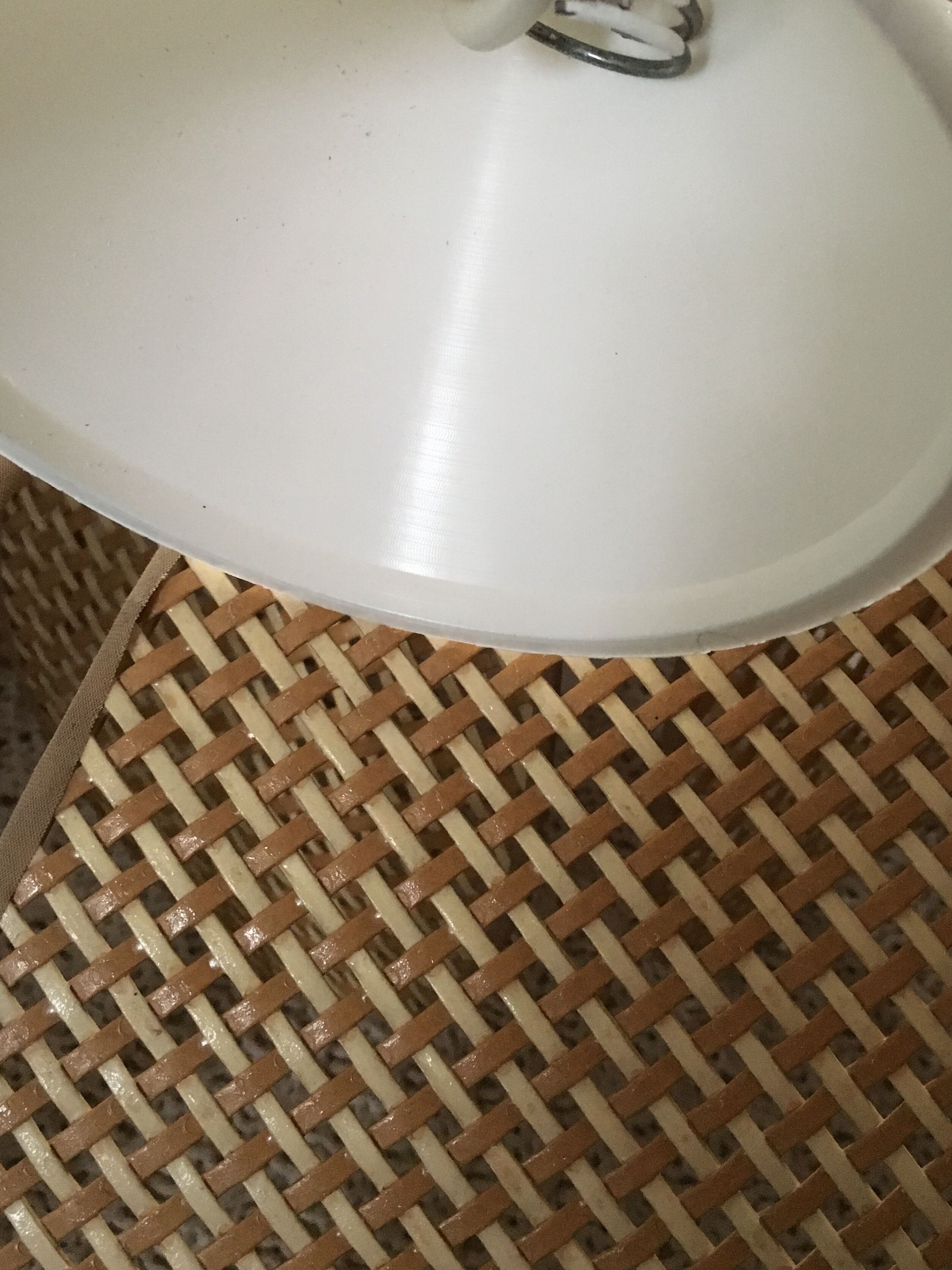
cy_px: 537
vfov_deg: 52.4
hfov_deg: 40.7
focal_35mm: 35
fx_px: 1283
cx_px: 486
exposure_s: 1/17
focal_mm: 4.15
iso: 250
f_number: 2.2
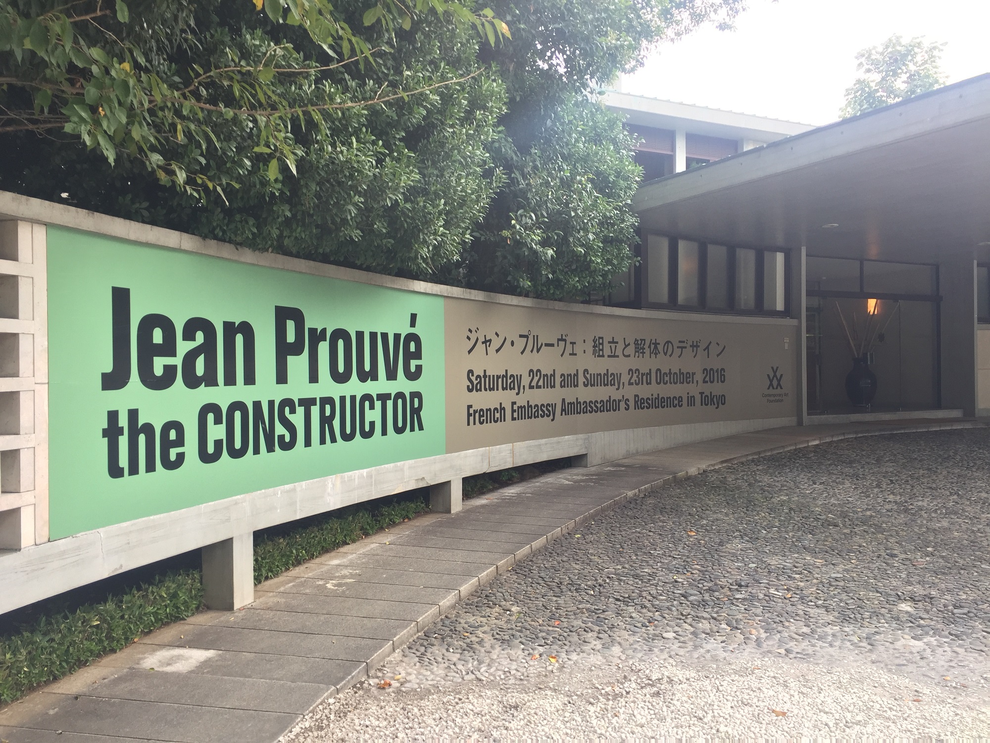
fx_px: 829
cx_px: 495
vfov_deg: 48.2
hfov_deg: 61.7
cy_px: 372
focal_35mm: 29
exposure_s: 1/126
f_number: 2.2
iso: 32
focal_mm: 4.15
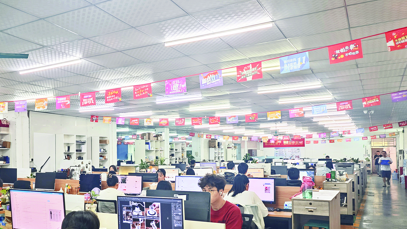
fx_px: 356
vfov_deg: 35.4
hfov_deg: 58.9
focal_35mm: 33
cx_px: 157
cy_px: 150
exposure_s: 1/59.1
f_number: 1.6
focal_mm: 6.55
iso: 400
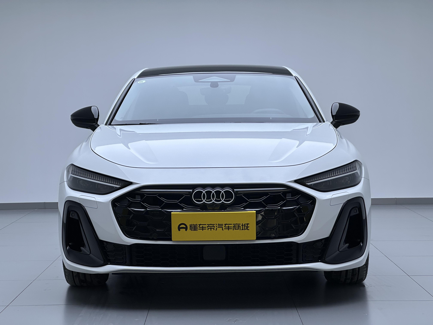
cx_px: 216
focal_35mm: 77
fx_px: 963
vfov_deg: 19.1
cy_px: 162
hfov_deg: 25.3
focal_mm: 9
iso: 40
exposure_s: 1/100
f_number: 2.8
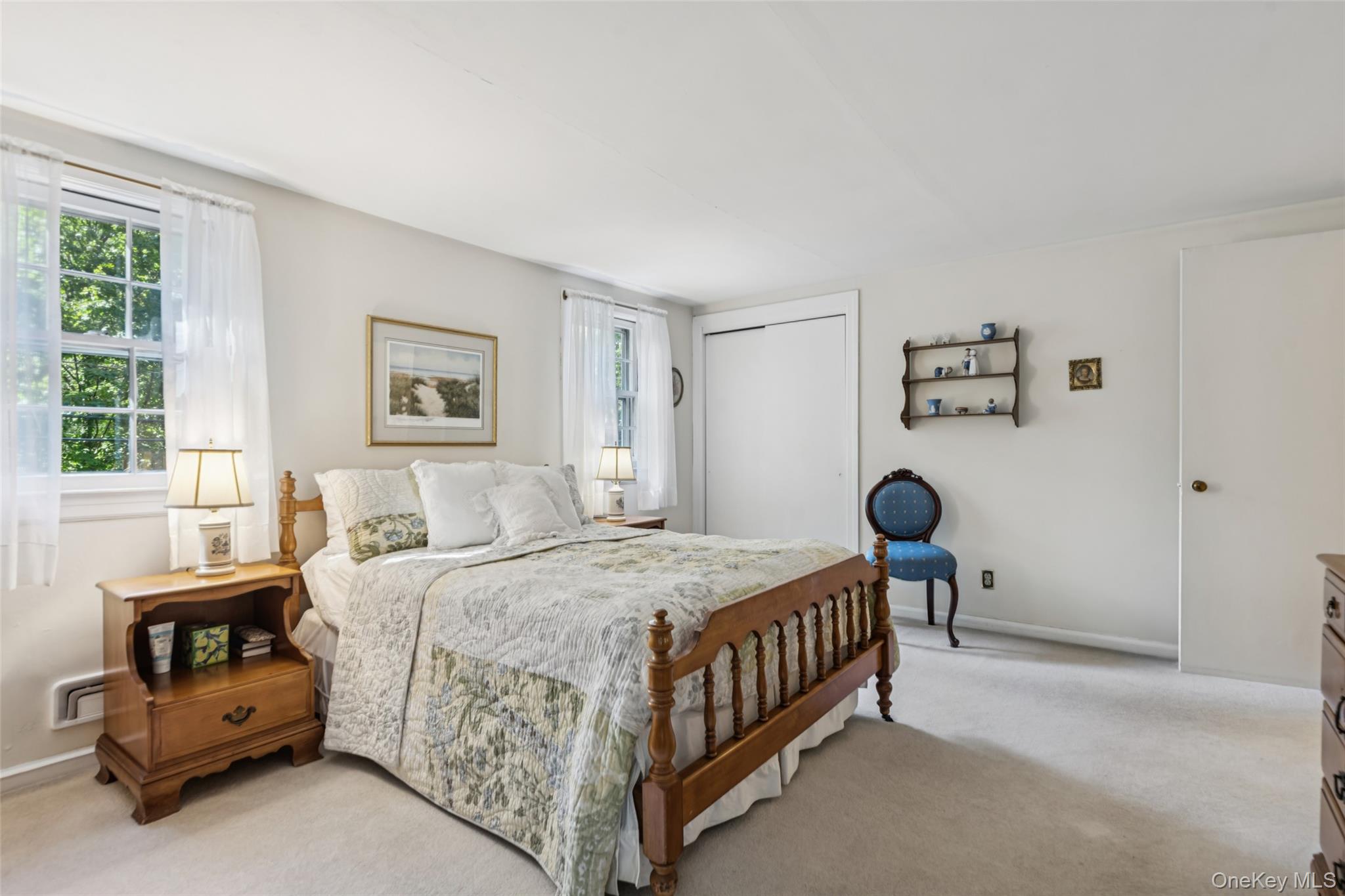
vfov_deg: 70.4
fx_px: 635
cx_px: 672
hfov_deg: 93.3
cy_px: 448
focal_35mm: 17
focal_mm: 17
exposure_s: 1/4
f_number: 8
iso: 200
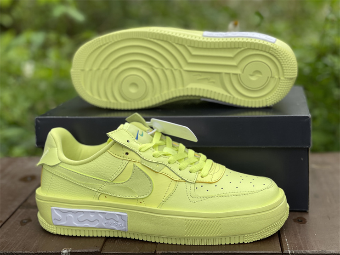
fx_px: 629
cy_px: 128
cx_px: 170
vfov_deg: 22.9
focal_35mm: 64
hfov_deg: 30.3
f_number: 2.2
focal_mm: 7.5
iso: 20
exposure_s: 1/130
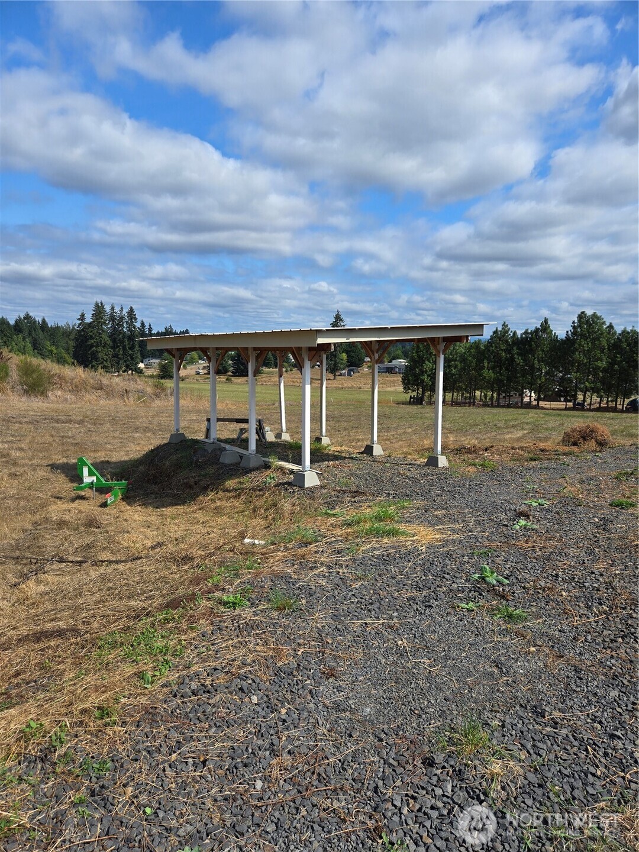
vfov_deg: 73.9
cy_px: 426
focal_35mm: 23
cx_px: 320
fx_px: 566
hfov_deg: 58.9
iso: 32
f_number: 1.8
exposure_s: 1/2921
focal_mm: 5.4
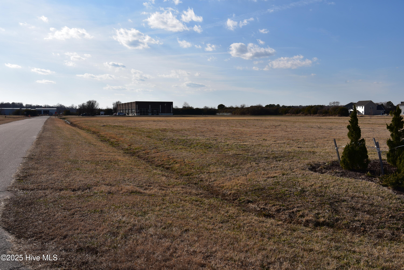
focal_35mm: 34
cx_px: 202
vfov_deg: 38.9
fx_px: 382
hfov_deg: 55.8
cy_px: 135
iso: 220
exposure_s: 1/500
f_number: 11
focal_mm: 34
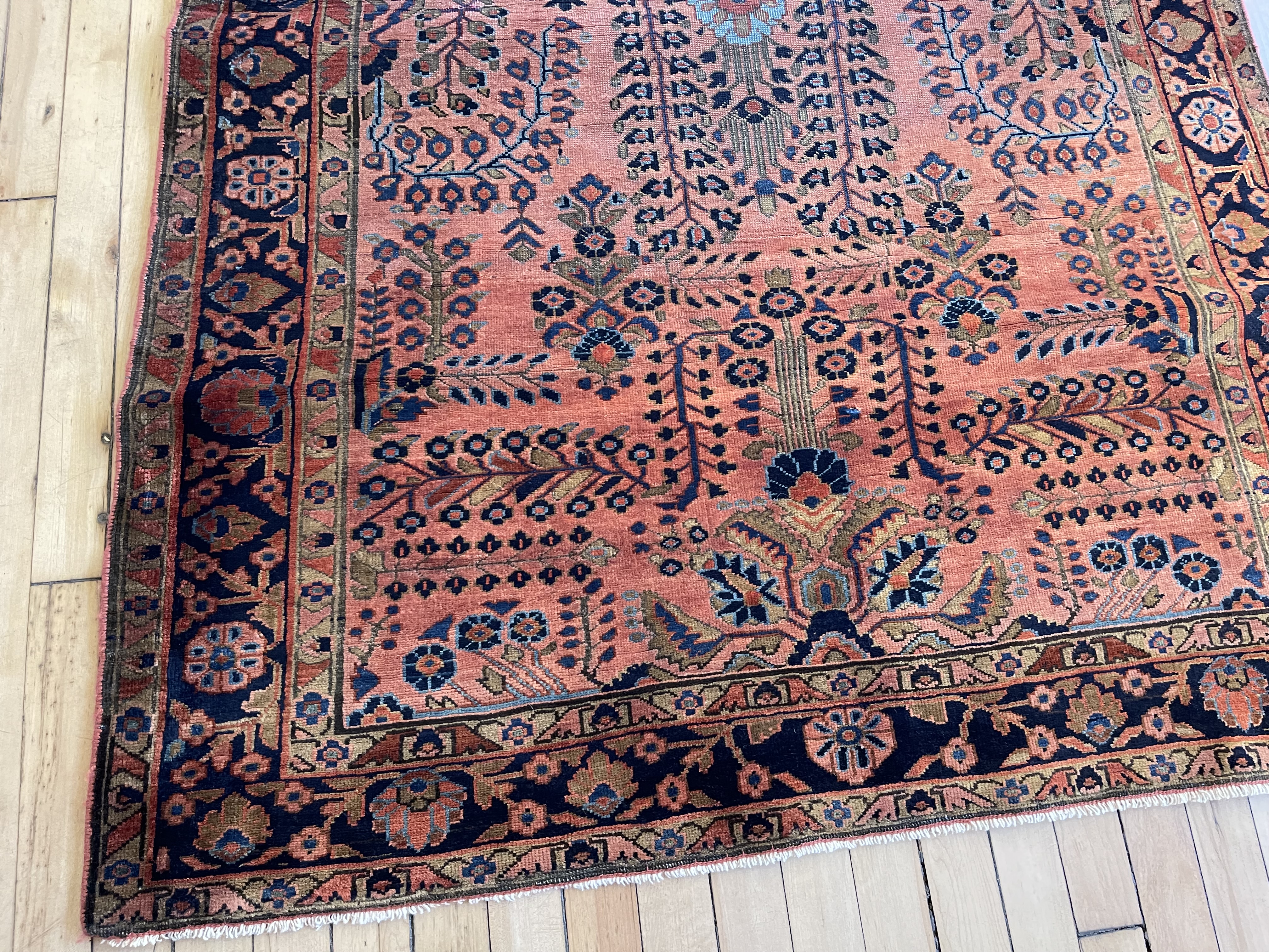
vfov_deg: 54.9
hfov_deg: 69.4
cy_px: 476
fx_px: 916
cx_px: 634
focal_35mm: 25
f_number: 1.6
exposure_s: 1/60
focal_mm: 5.1
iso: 320
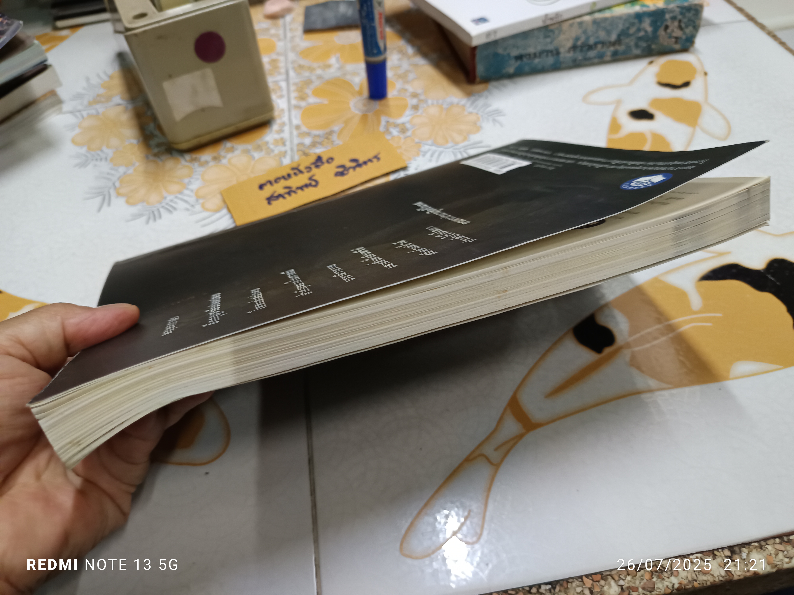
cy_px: 298
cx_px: 397
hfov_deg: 71.6
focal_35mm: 24
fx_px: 550
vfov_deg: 56.8
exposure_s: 1/25
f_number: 1.7
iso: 1040
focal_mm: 5.31
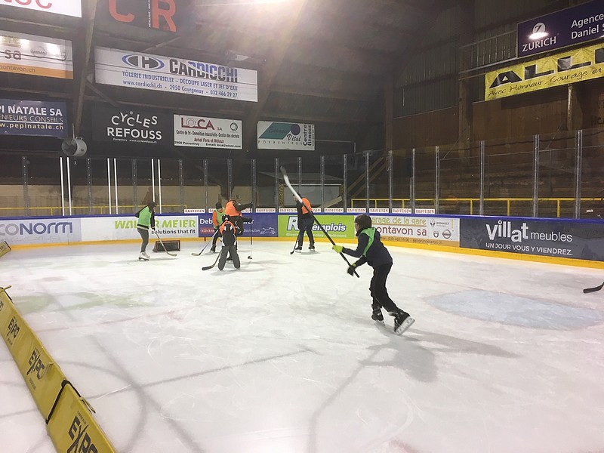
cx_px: 302
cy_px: 226
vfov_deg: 48.2
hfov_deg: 61.7
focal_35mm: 29
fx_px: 506
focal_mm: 4.15
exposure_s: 1/33
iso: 40
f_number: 2.2
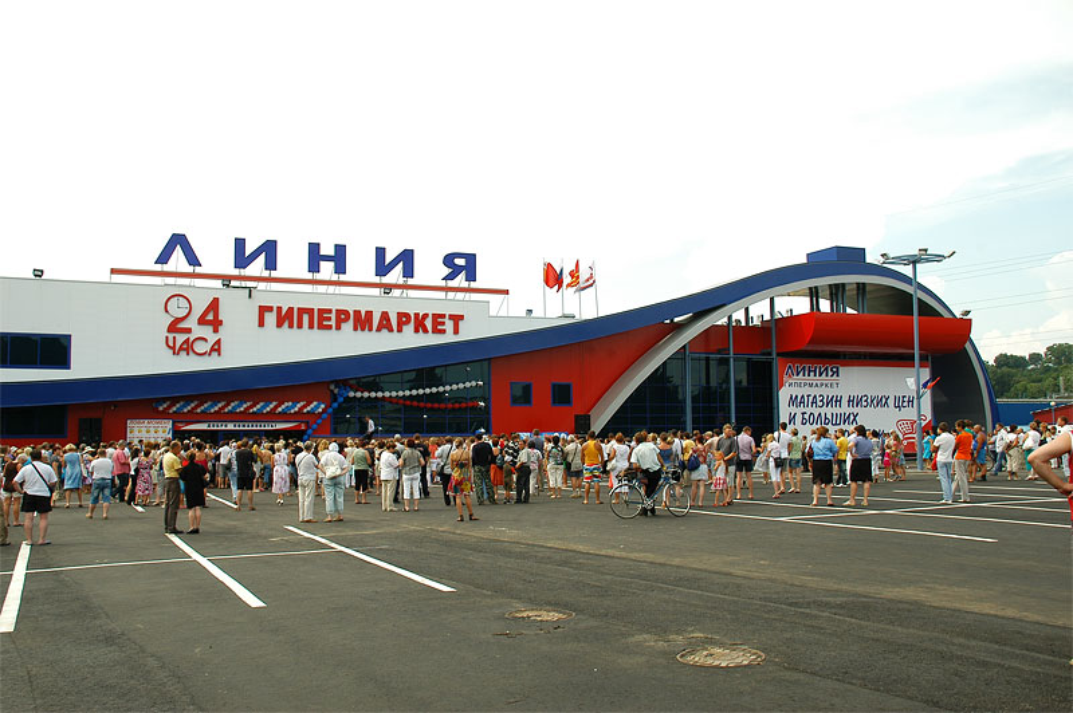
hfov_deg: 57.3
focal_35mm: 33
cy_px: 356
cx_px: 536
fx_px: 983
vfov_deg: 39.9
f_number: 5.6
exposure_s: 1/320
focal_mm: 22
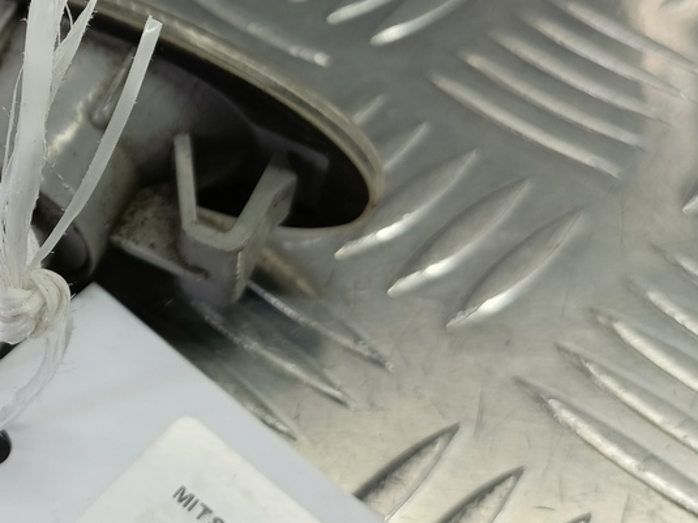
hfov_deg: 39.4
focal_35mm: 44
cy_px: 158
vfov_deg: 32.5
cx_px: 52
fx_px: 887
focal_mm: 4.11
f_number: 1.6
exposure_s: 1/50
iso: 105
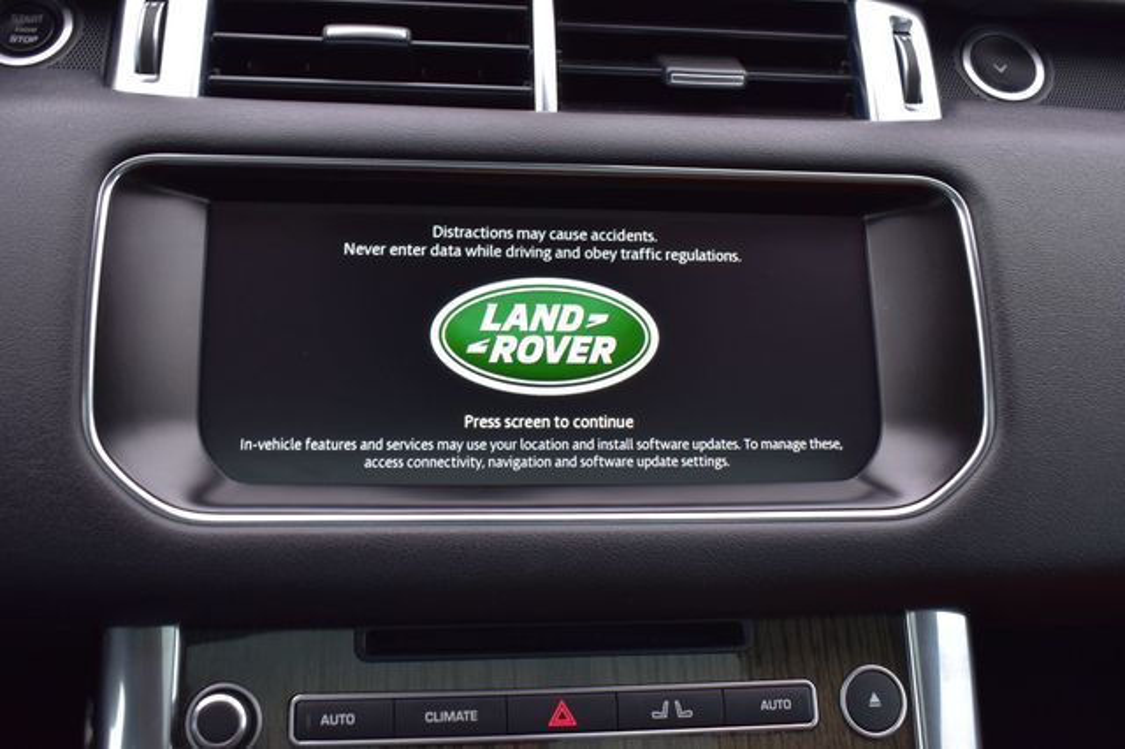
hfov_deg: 53.2
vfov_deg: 36.8
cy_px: 374
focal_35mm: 36
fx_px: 1124
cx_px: 562
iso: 400
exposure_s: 1/25
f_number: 7.1
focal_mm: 24
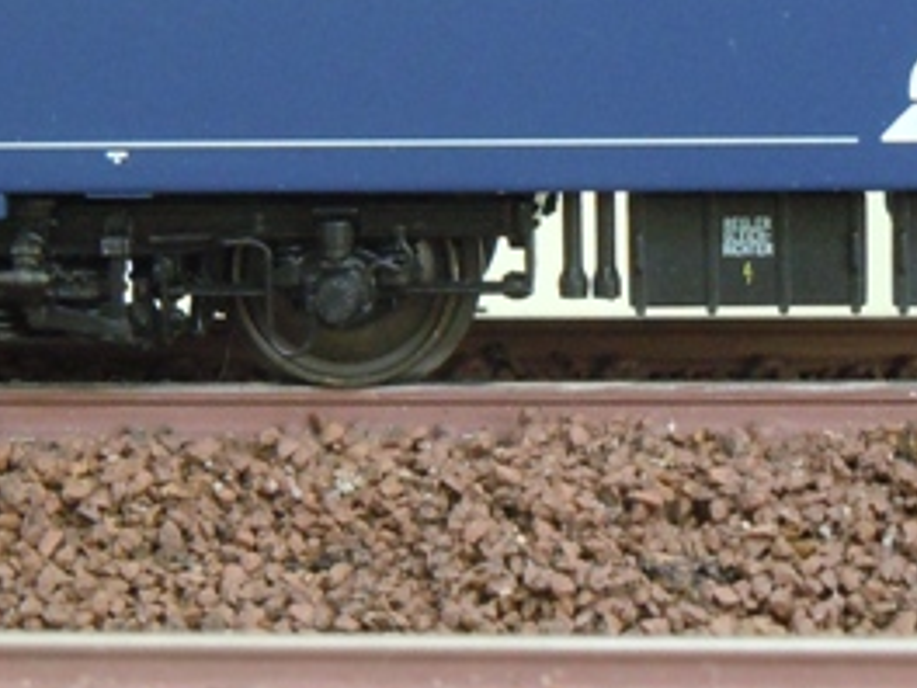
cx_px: 424
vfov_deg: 6.4
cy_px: 226
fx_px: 6172
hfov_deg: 8.5
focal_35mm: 233
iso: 400
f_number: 4.3
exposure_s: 1/13
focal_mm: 13.9
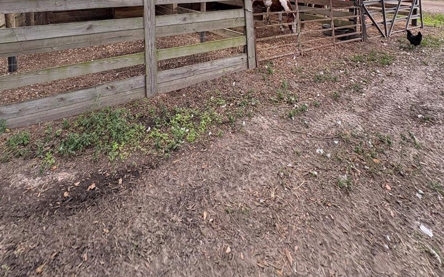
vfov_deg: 46.6
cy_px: -16
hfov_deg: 85.1
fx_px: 242
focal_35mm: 20
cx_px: 222
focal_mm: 2.22
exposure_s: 1/99
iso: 80
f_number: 2.2
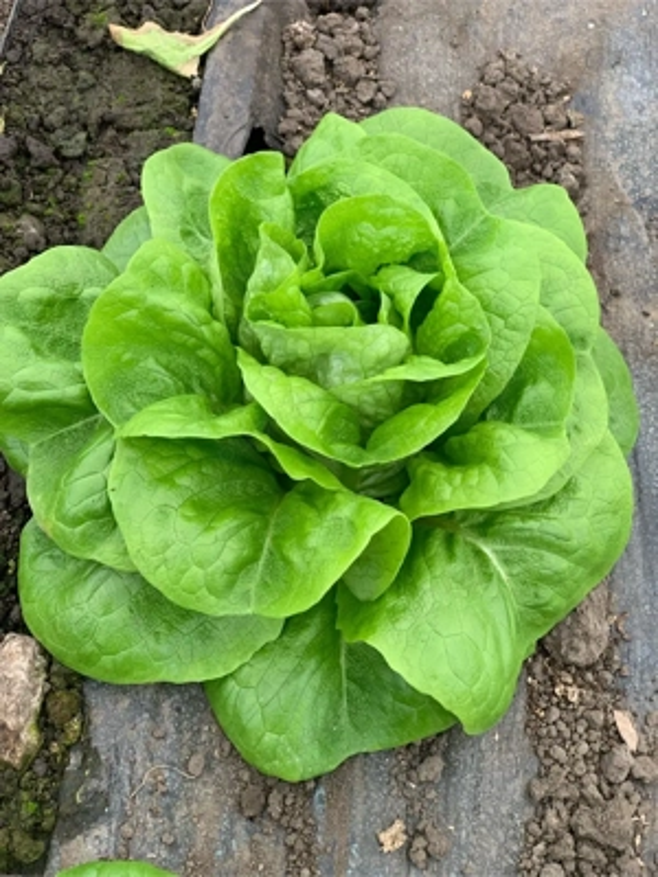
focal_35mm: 52
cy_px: 438
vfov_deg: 36.8
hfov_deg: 28.0
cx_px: 329
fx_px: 1318
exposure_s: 1/122
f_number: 2.4
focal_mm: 6
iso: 64
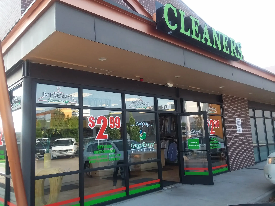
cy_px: 103
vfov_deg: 48.2
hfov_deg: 61.7
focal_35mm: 29
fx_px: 230
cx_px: 138
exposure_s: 1/248
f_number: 1.9
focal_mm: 2.47
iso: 40
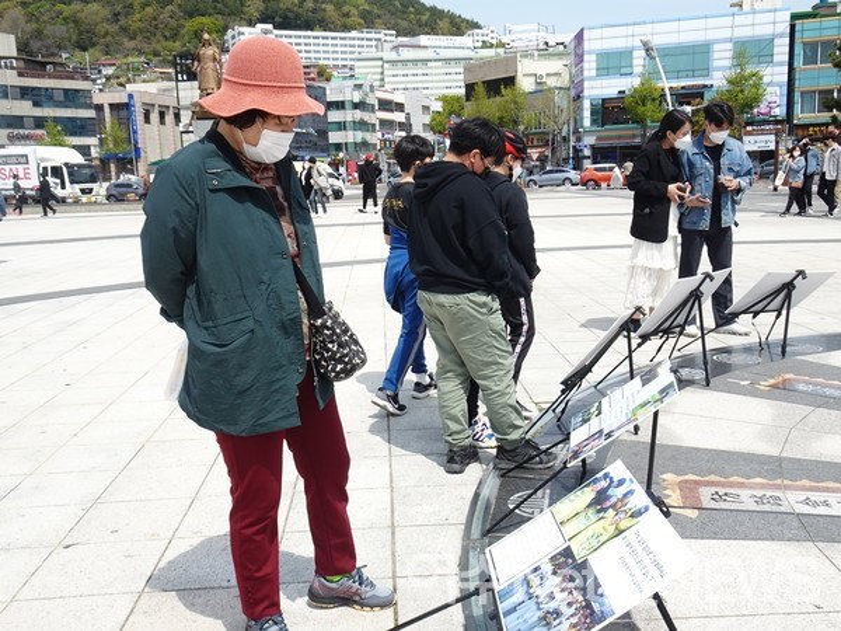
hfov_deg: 55.4
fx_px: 802
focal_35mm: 33
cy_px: 316
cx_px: 420
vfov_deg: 42.9
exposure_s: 1/640
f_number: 4
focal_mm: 5.57
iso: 80
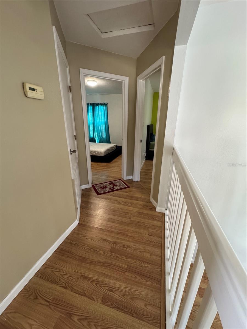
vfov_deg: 102.1
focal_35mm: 14
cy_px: 164
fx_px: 133
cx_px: 124
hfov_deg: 85.7
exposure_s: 1/60
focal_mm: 2.22
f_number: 2.2
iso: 320
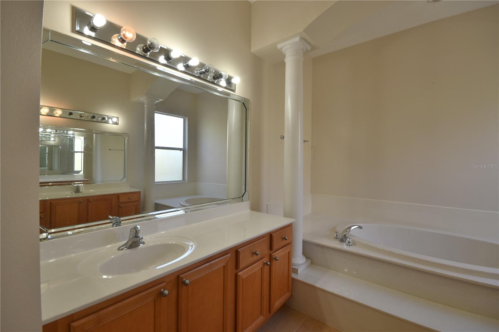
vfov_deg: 77.3
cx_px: 250
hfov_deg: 100.4
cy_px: 166
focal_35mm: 15
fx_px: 208
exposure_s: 1/20
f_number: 10
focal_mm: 10
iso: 100
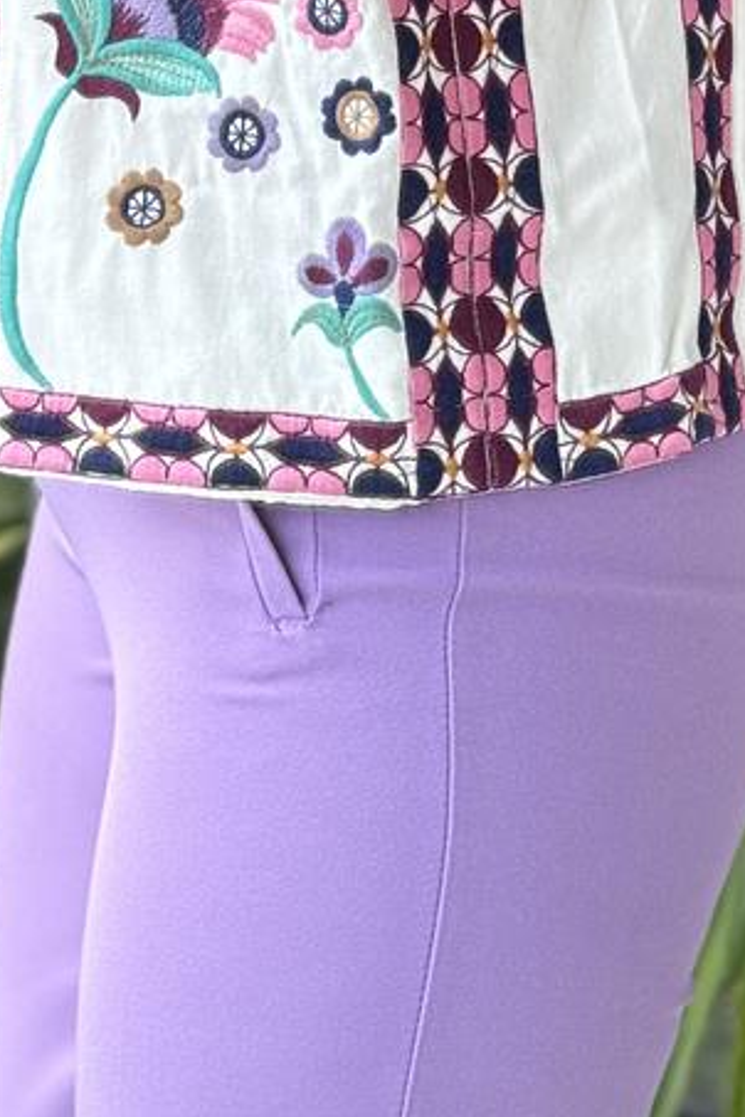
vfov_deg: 13.4
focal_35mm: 147
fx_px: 4563
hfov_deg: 9.3
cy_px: -388
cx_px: 466
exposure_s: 1/185
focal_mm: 6.76
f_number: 1.78
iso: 64
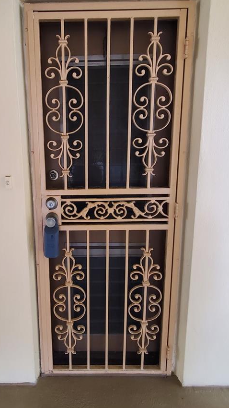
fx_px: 216
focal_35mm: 20
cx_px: 86
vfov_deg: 86.2
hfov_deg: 55.2
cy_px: 178
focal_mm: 1.8
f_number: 2.2
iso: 200
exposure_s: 1/60
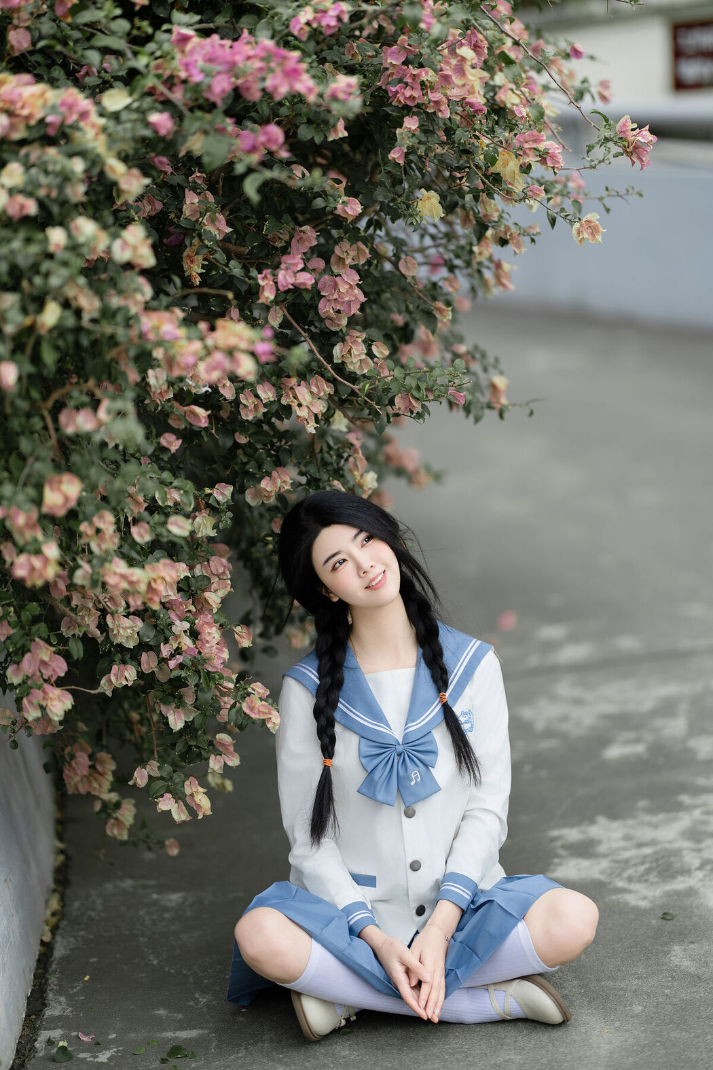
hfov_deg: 16.1
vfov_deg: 23.9
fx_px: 2525
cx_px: 356
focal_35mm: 85
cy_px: 535
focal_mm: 85
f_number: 1.2
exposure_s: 1/320
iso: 100
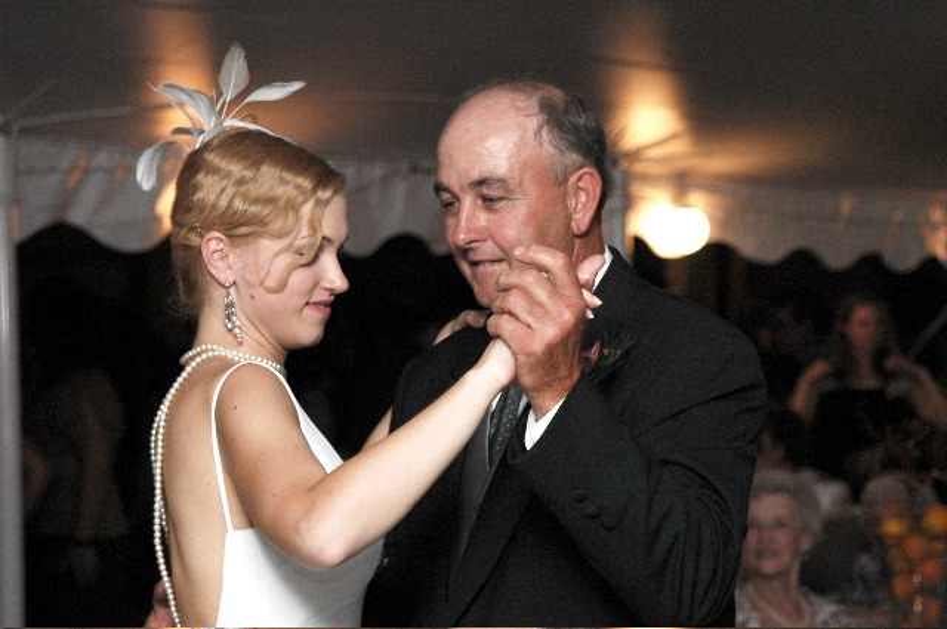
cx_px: 474
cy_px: 314
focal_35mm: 117
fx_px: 3074
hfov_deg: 17.5
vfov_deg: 11.7
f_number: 5.6
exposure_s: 1/60
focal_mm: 78
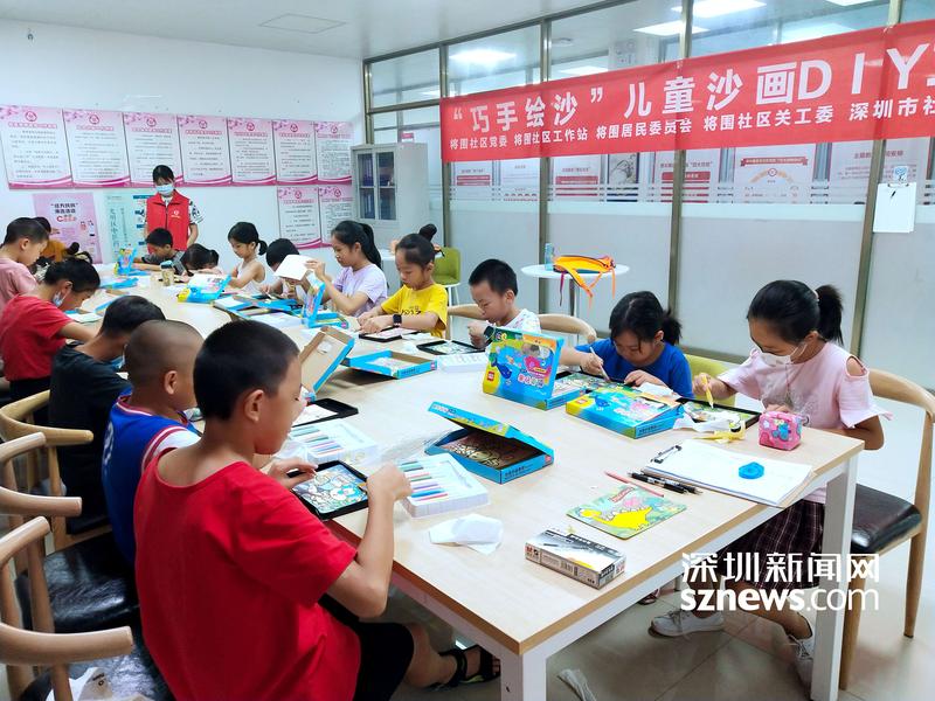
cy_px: 350
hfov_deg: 60.0
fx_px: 810
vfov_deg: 46.8
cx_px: 468
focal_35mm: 30
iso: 255
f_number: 1.8
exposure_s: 1/100
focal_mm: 3.95
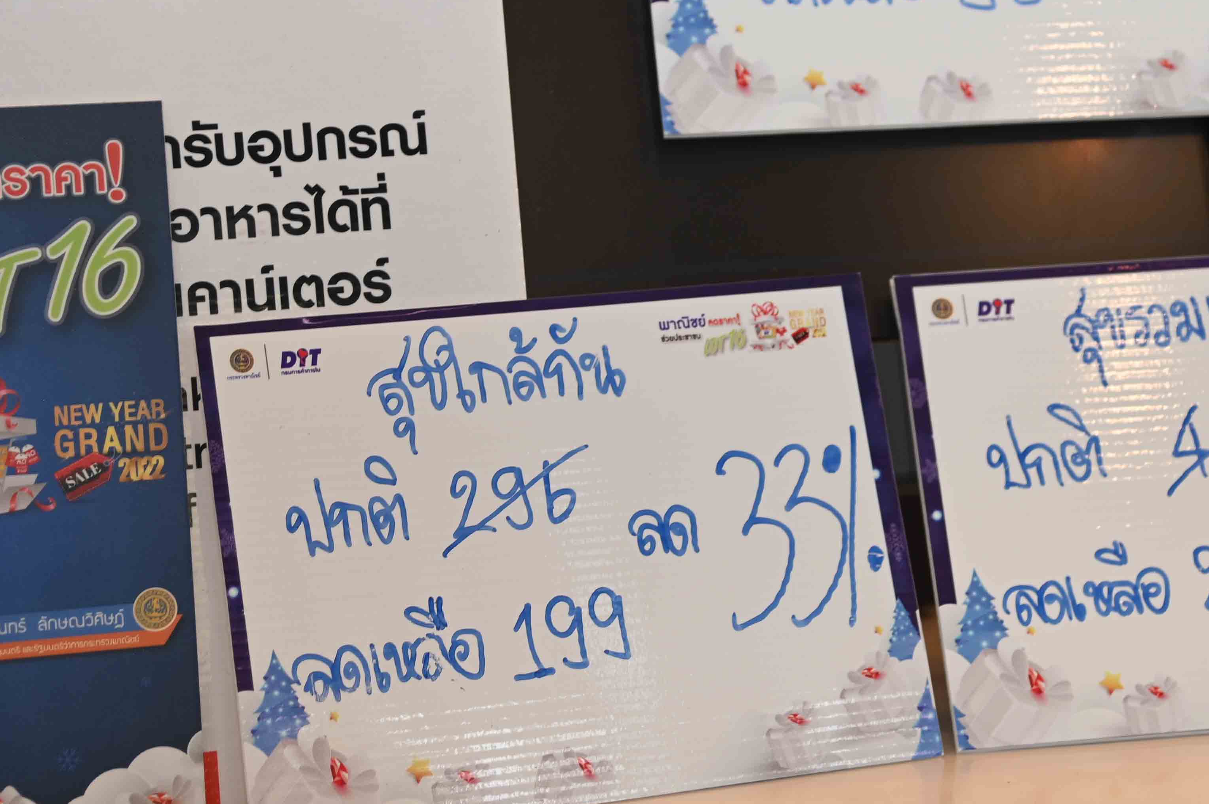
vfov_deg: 12.5
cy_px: 197
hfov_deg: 18.7
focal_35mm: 109
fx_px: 3658
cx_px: 728
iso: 250
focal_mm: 55
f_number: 4
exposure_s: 1/60
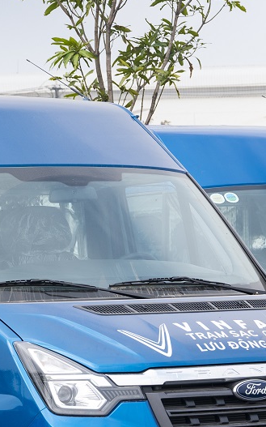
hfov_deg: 5.0
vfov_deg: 8.1
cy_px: 176
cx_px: 216
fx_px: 3018
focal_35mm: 260
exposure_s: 1/160
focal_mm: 70
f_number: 6.3
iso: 100
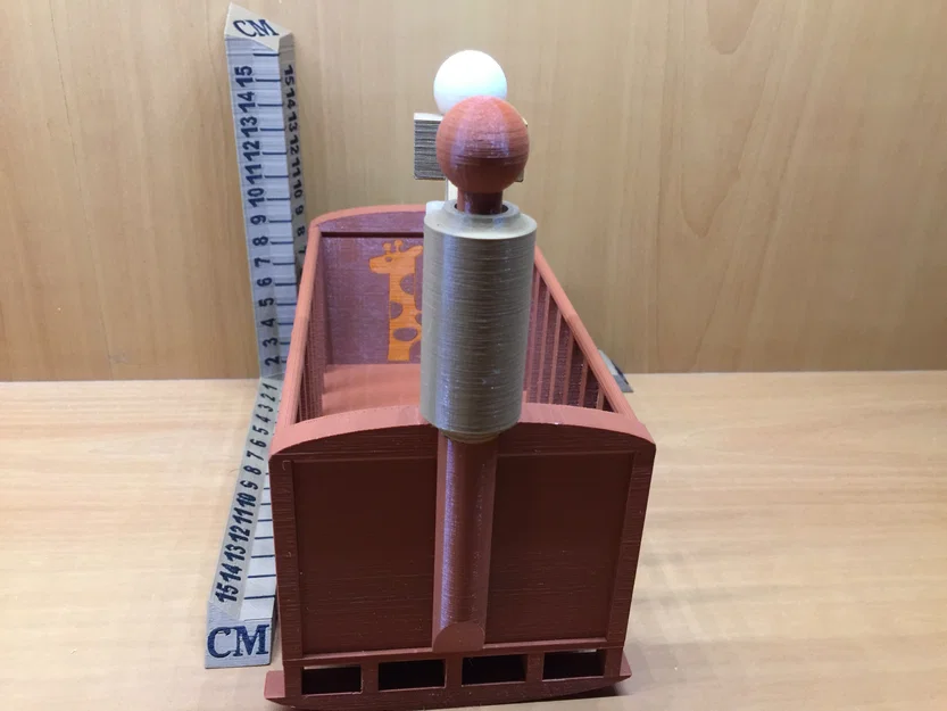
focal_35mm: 29
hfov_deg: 61.7
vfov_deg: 48.2
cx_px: 474
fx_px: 793
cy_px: 356
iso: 100
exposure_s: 1/15
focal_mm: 4.15
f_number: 2.2
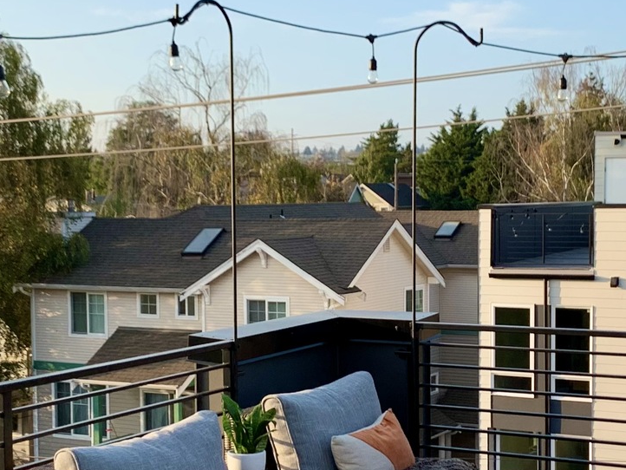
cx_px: 359
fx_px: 1302
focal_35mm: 72
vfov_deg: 20.4
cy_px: 322
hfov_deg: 27.0
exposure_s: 1/962
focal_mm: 4.25
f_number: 1.8
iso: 25
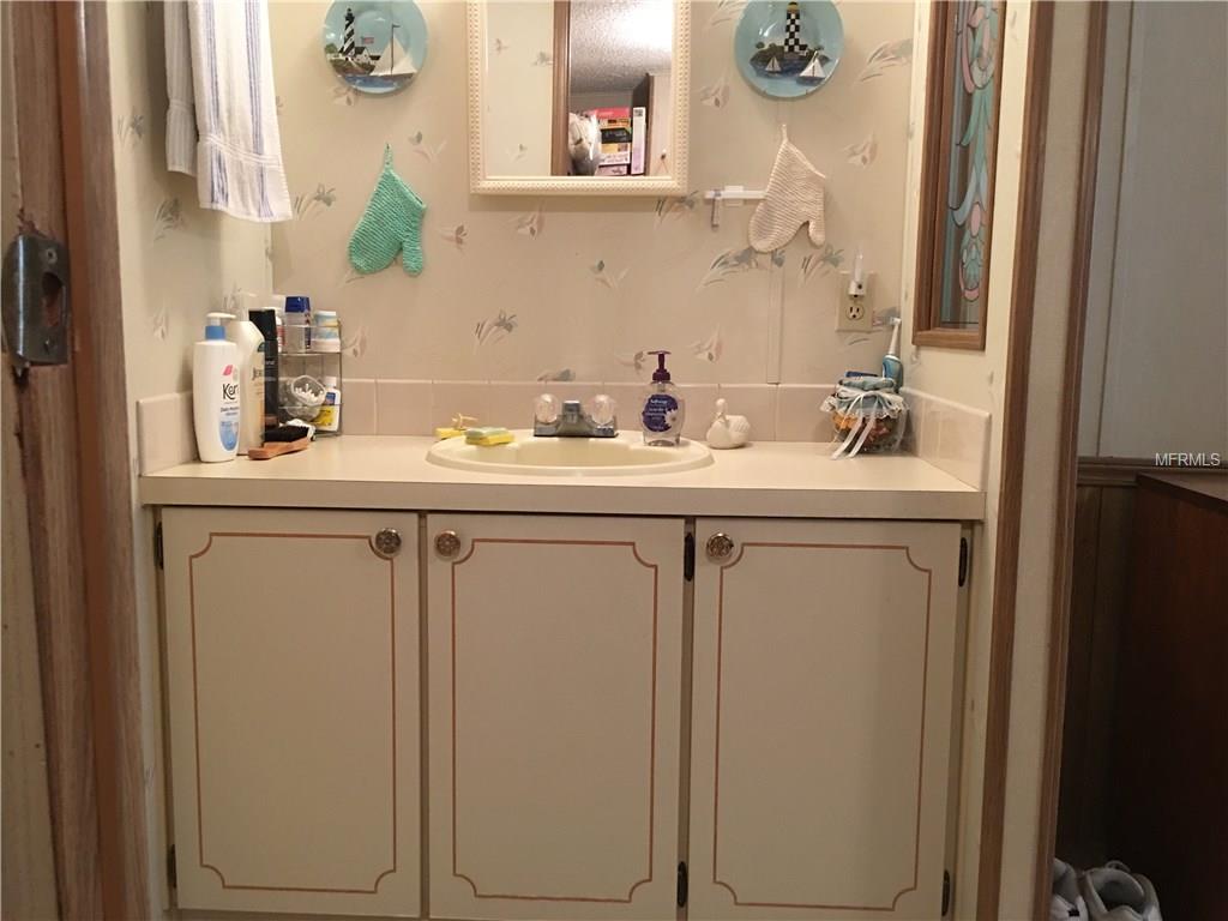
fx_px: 1029
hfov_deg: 61.7
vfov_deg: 48.2
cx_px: 614
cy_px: 460
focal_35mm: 29
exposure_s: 1/15
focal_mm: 4.15
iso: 100
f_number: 2.2
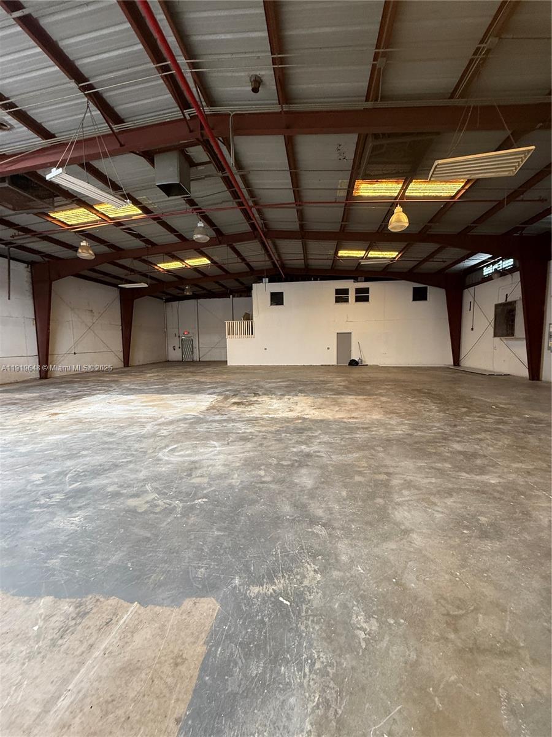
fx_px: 298
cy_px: 368
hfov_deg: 85.7
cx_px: 276
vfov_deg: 102.1
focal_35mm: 14
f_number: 2.2
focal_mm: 2.22
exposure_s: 1/60
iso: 320
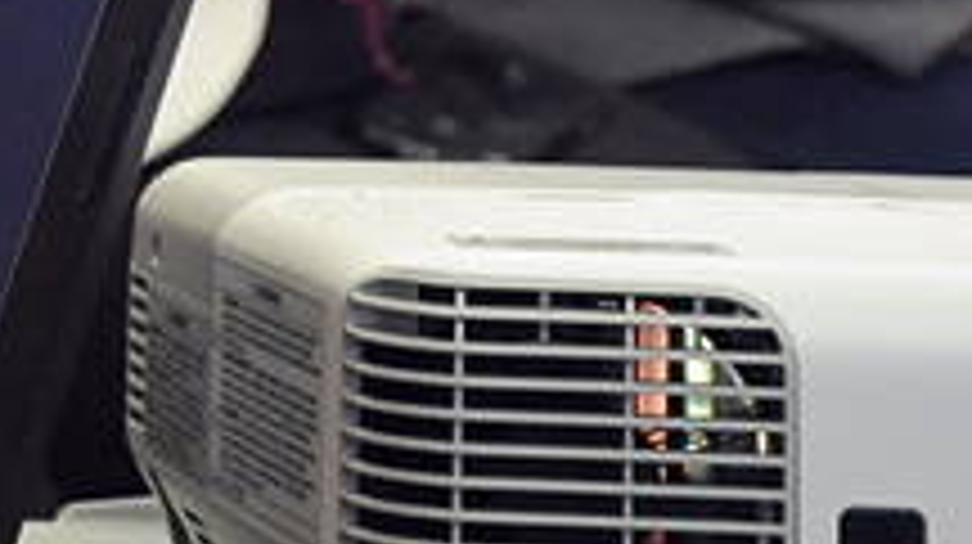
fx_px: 7160
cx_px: -909
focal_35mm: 278
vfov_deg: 4.3
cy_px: -524
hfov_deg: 7.5
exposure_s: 1/80
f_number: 5.6
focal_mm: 45
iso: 2500
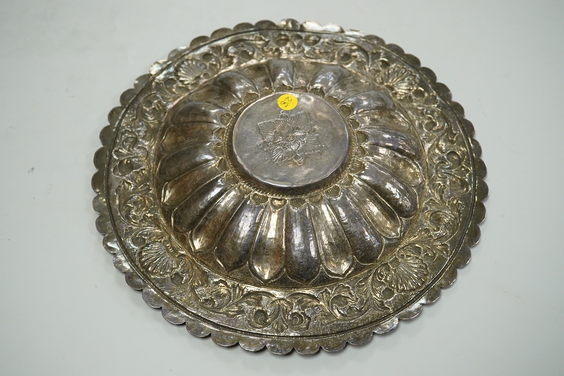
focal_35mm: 45
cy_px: 188
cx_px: 282
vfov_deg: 29.9
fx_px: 705
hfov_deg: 43.6
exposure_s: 1/400
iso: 2500
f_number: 8
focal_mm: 30
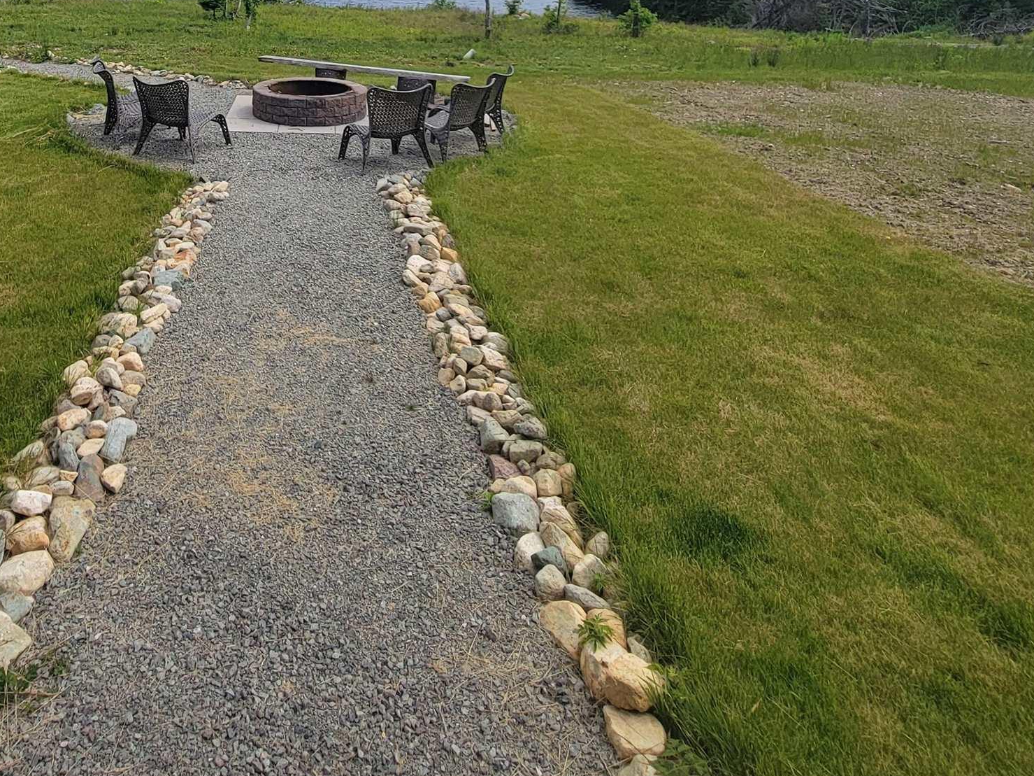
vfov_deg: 44.3
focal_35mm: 27
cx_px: 338
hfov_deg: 63.5
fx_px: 806
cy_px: 14
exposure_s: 1/3084
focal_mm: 2.2
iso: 50
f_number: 2.2
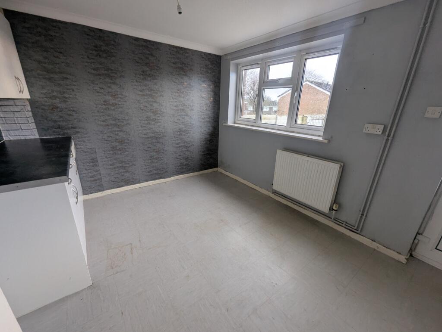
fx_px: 166
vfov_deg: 90.1
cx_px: 221
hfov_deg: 106.1
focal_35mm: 13
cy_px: 166
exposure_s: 1/99.3
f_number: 2.2
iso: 101
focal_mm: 1.95
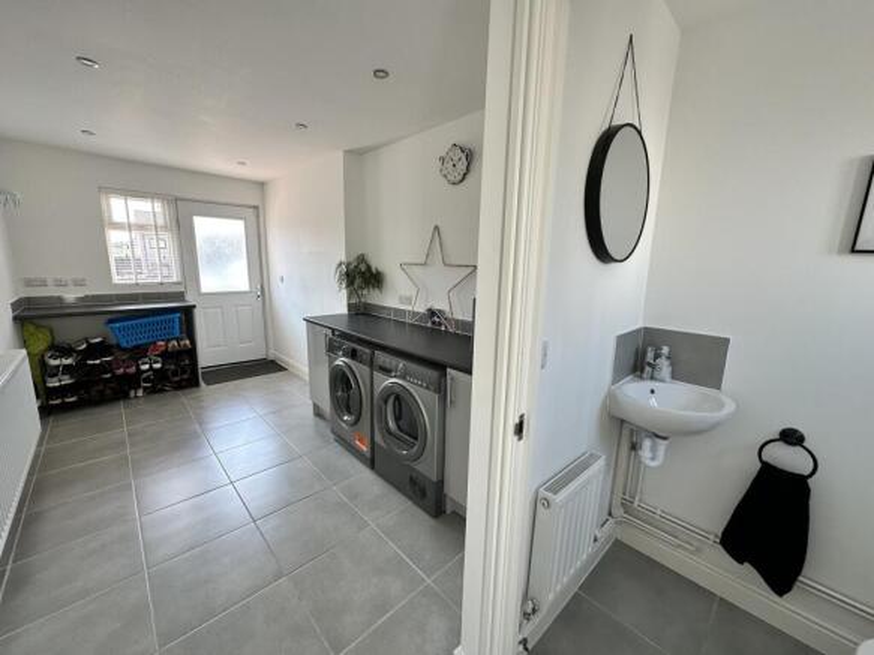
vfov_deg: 85.7
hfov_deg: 102.1
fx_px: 353
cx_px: 437
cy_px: 328
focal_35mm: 14
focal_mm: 2.22
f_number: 2.2
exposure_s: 1/99
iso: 64
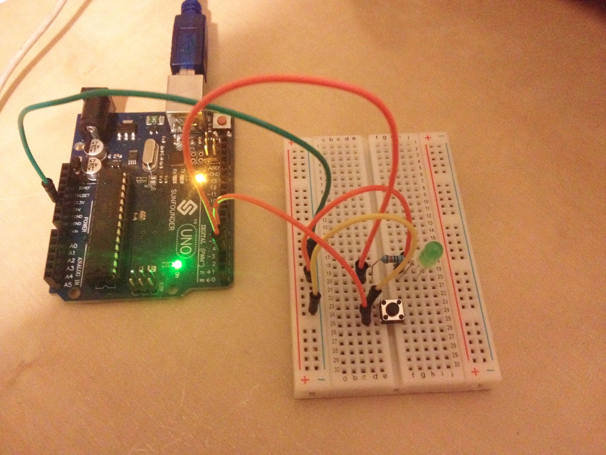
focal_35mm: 35
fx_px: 613
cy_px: 228
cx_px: 303
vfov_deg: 40.7
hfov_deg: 52.6
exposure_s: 1/15
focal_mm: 4.28
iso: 640
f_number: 2.4
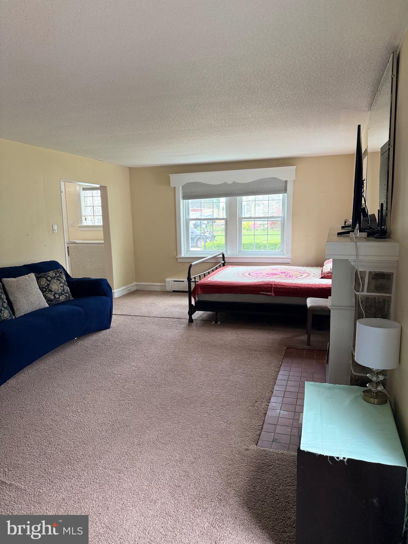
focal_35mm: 24
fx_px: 377
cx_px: 204
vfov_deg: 71.6
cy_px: 272
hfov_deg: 56.8
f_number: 1.78
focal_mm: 6.76
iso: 200
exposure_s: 1/158
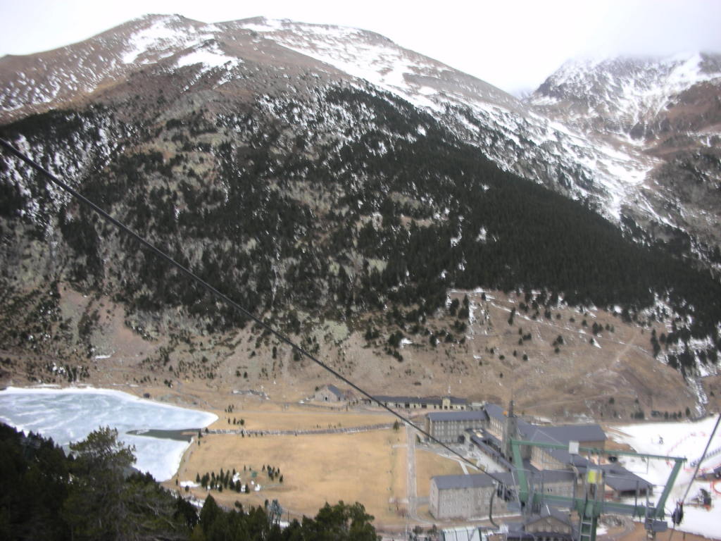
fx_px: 729
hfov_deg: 52.6
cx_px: 360
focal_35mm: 35
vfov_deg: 40.7
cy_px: 270
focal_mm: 5.8
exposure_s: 1/62.3
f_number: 3
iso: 50
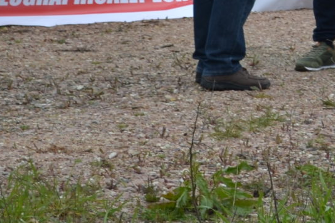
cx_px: 587
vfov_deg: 4.2
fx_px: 3033
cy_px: -253
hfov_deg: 6.2
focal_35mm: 326
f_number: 6.3
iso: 100
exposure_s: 1/160
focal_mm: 46
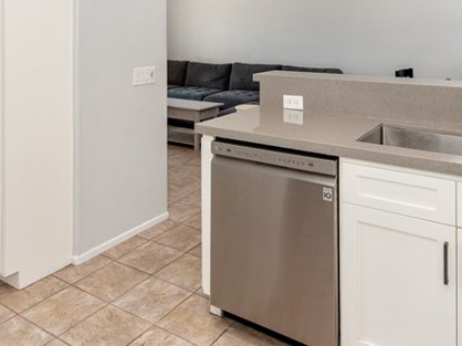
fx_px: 440
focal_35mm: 33
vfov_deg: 40.2
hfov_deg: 55.4
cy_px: 45
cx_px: 224
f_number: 5.6
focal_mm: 14
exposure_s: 1/125
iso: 640
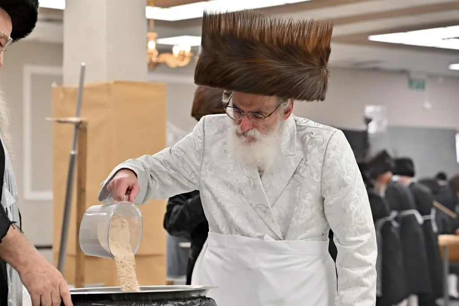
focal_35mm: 123
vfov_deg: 11.1
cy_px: 153
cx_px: 230
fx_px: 1568
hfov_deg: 16.7
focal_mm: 82
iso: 640
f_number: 4
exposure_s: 1/400
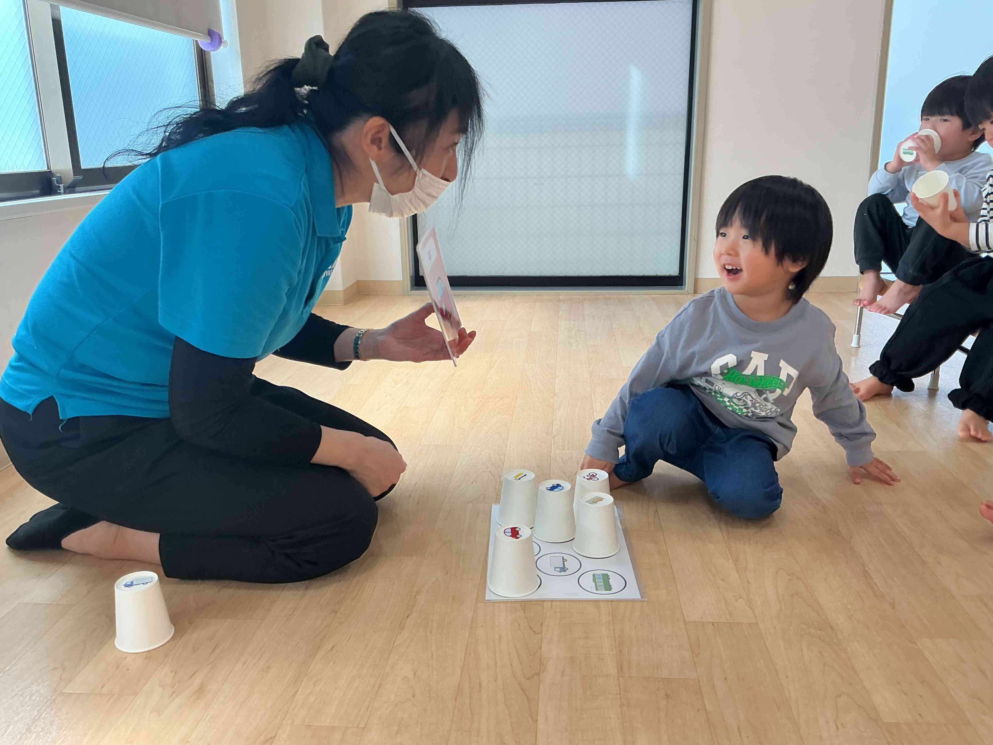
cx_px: 496
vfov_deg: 48.2
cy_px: 372
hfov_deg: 61.7
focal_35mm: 29
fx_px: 832
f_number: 1.8
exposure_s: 1/128
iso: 16
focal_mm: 3
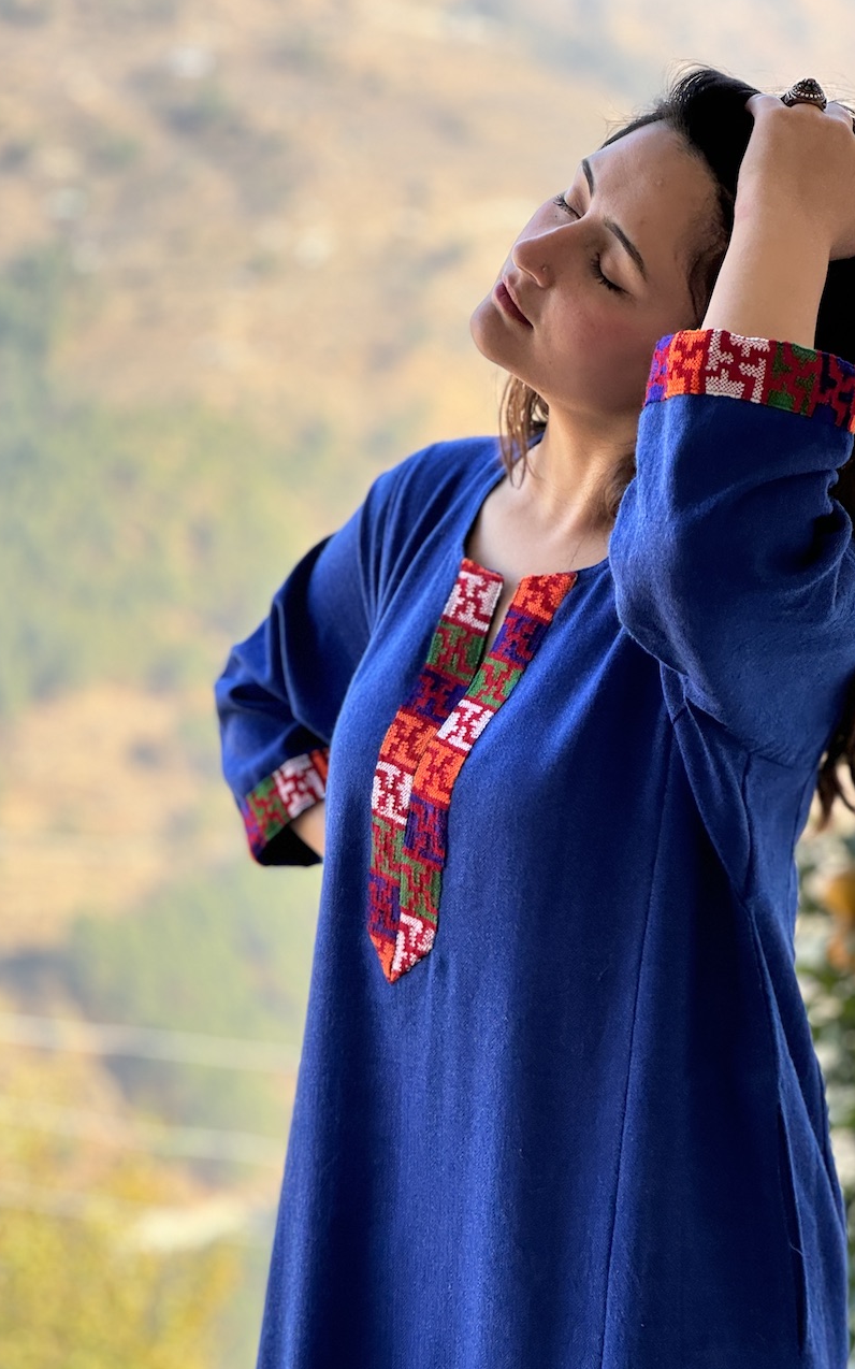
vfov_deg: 25.2
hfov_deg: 15.9
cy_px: 684
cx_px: 504
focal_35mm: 82
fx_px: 3058
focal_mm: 9
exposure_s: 1/99
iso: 32
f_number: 2.8
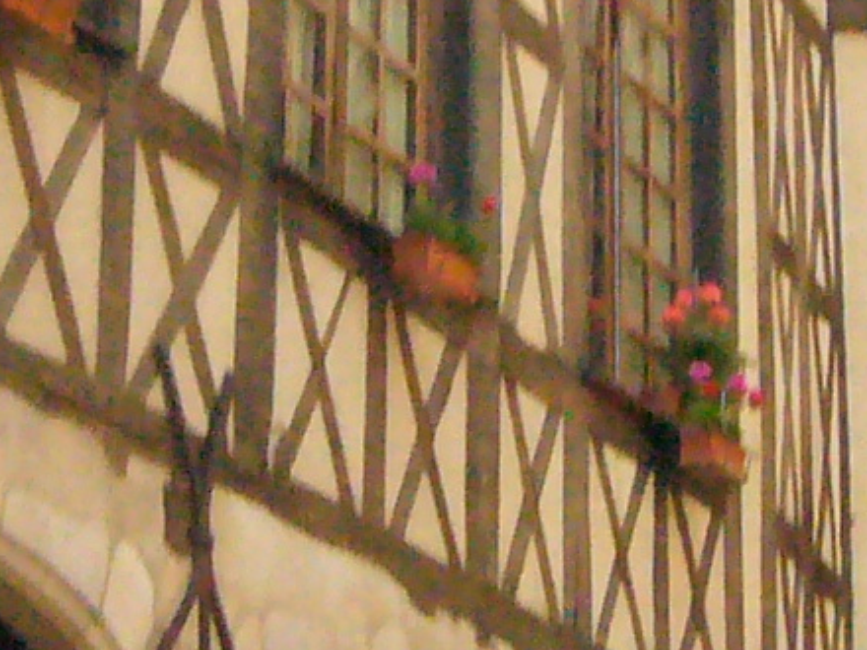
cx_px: 546
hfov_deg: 11.0
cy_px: -30
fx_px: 4483
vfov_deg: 8.2
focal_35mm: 179
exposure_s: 1/250
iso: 400
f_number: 5.6
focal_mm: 4.6
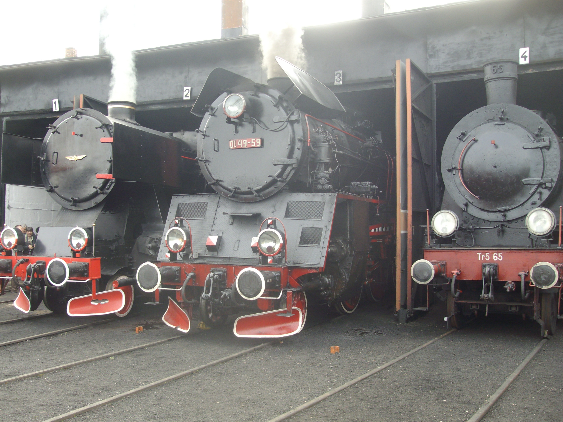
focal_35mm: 36
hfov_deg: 51.4
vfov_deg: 39.7
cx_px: 282
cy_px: 211
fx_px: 586
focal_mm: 6
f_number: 2.7
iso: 80
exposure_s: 1/160
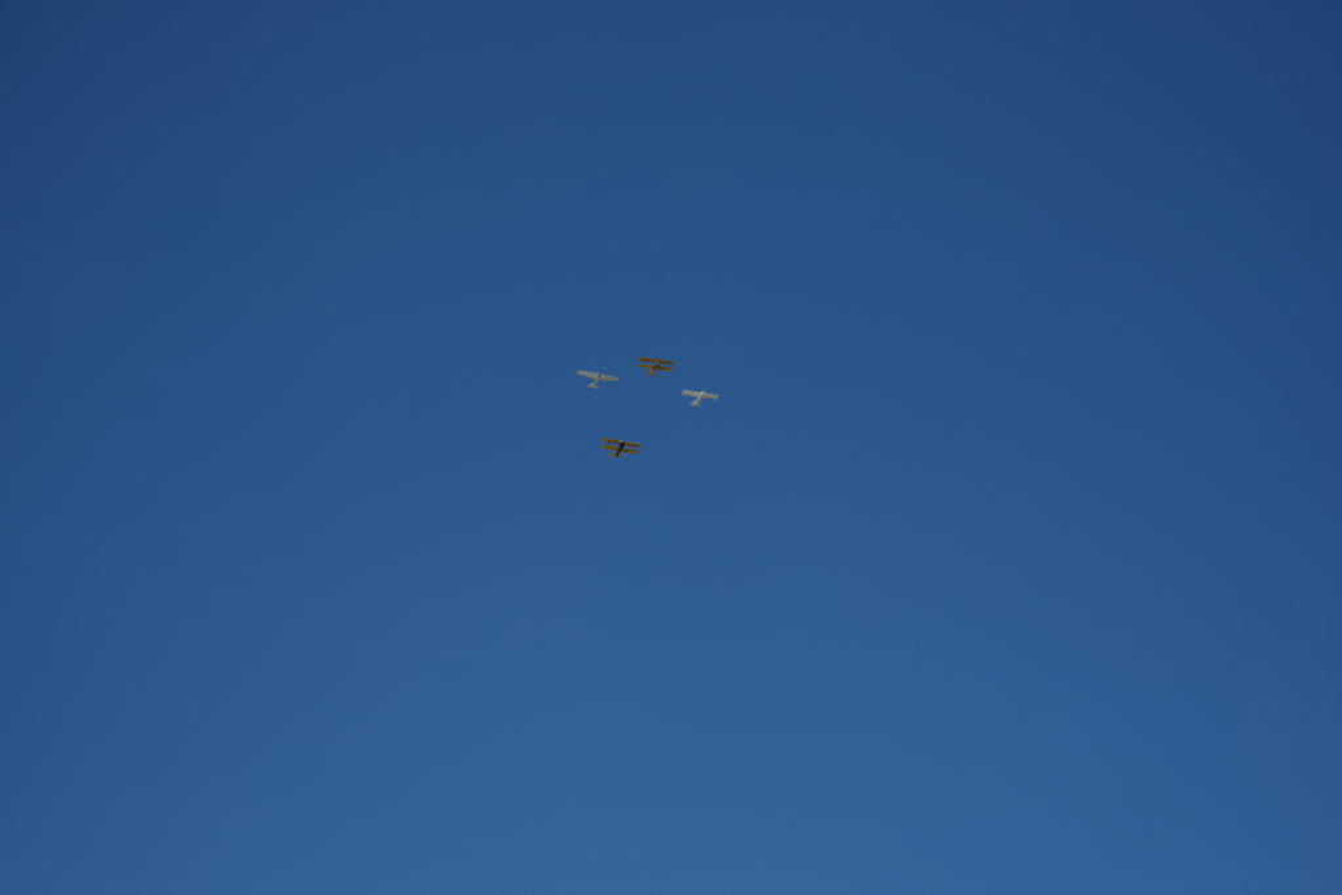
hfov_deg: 38.2
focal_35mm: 52
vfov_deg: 26.0
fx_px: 1939
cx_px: 671
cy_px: 448
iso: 200
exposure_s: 1/500
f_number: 11
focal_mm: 52
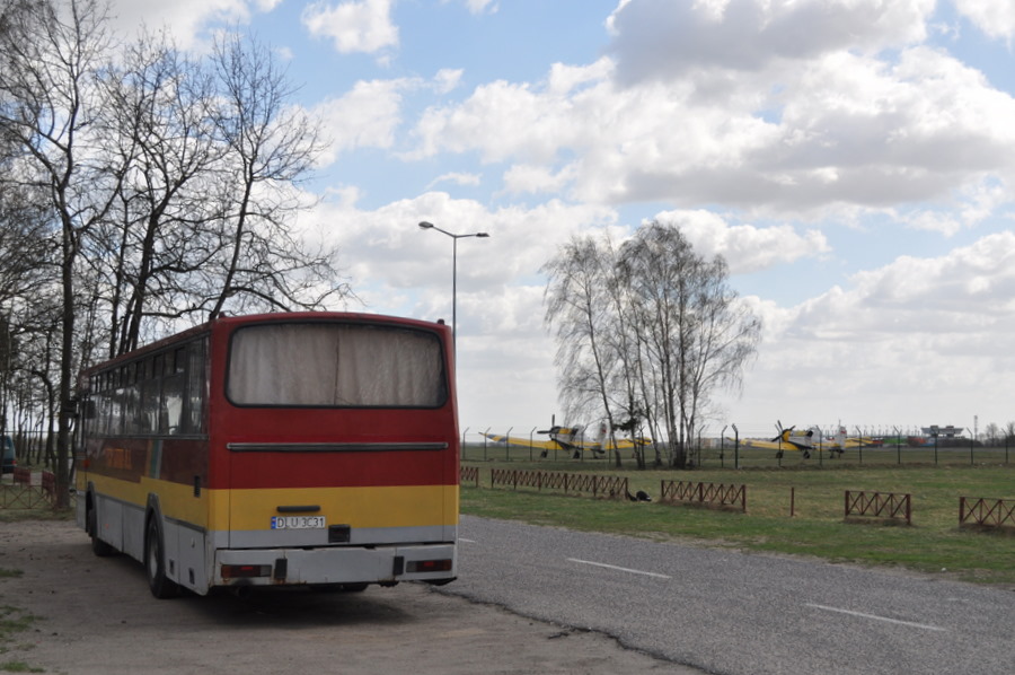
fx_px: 1267
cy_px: 338
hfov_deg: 43.6
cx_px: 508
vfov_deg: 29.8
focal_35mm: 45
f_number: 6.3
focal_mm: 30
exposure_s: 1/1600
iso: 400
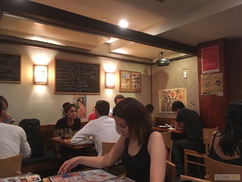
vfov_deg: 48.3
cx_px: 121
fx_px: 203
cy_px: 91
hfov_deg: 61.6
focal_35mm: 29
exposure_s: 1/15
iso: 200
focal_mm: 4.15
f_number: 2.2
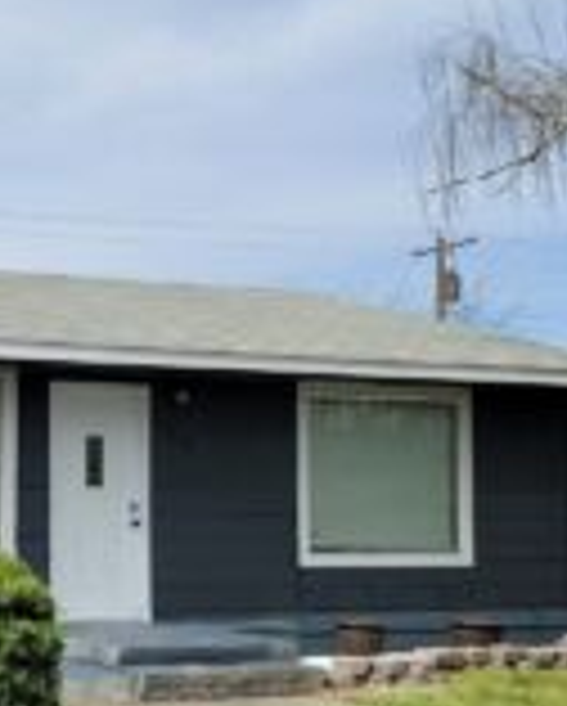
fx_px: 1298
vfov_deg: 30.2
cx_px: -184
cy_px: 481
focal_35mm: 62
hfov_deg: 22.0
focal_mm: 7
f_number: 1.8
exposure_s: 1/1258
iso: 20
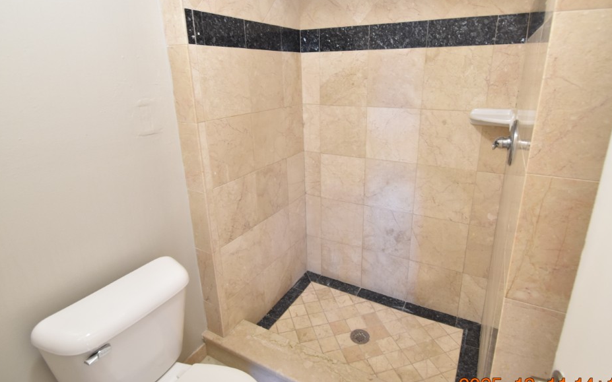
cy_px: 171
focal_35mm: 19
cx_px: 319
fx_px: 317
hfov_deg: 88.0
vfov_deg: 62.0
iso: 800
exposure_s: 1/20
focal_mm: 10
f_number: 3.5
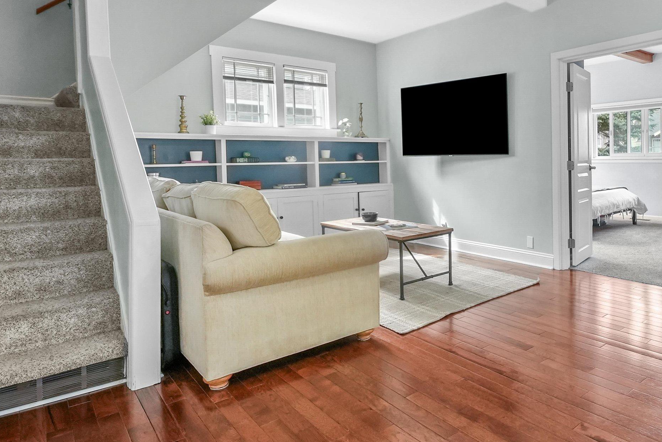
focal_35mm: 23
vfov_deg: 54.0
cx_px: 460
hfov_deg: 72.9
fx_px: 423
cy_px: 145
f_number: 8
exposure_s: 1/25
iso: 2500
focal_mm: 14
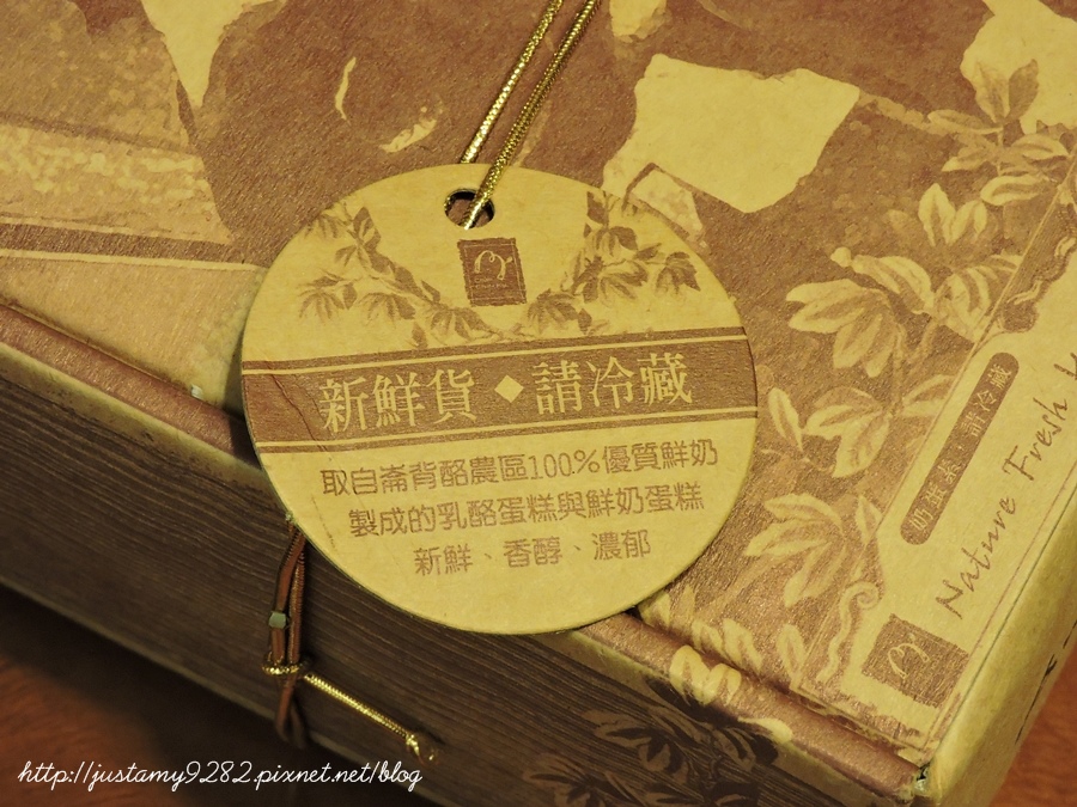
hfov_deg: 11.0
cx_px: 538
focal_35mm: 180
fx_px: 5600
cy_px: 404
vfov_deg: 8.2
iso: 800
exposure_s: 1/15
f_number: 5.3
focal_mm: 32.2
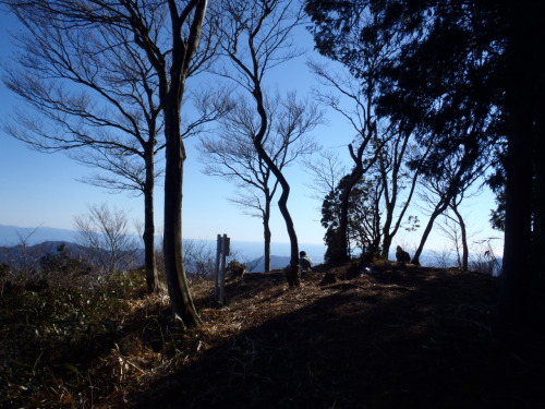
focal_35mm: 28
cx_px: 272
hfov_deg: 63.4
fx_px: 441
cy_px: 204
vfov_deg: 49.7
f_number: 11
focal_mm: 5
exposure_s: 1/100
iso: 80
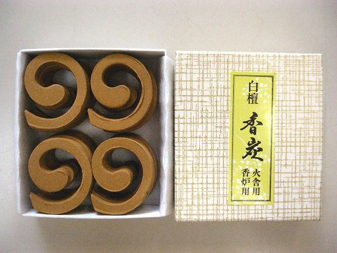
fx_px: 341
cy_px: 126
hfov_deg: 52.6
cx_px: 168
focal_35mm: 35
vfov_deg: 40.7
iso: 400
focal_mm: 5.8
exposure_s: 1/100
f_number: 2.8
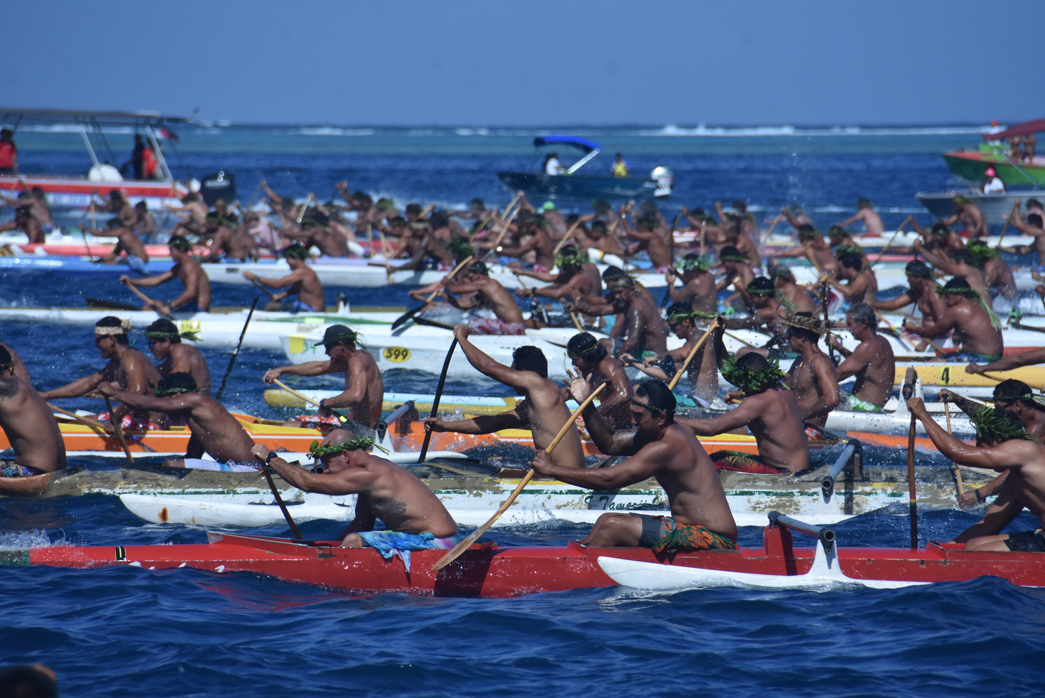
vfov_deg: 3.1
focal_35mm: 450
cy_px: 349
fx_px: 13065
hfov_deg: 4.6
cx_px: 522
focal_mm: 300
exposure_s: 1/4000
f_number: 8
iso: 500
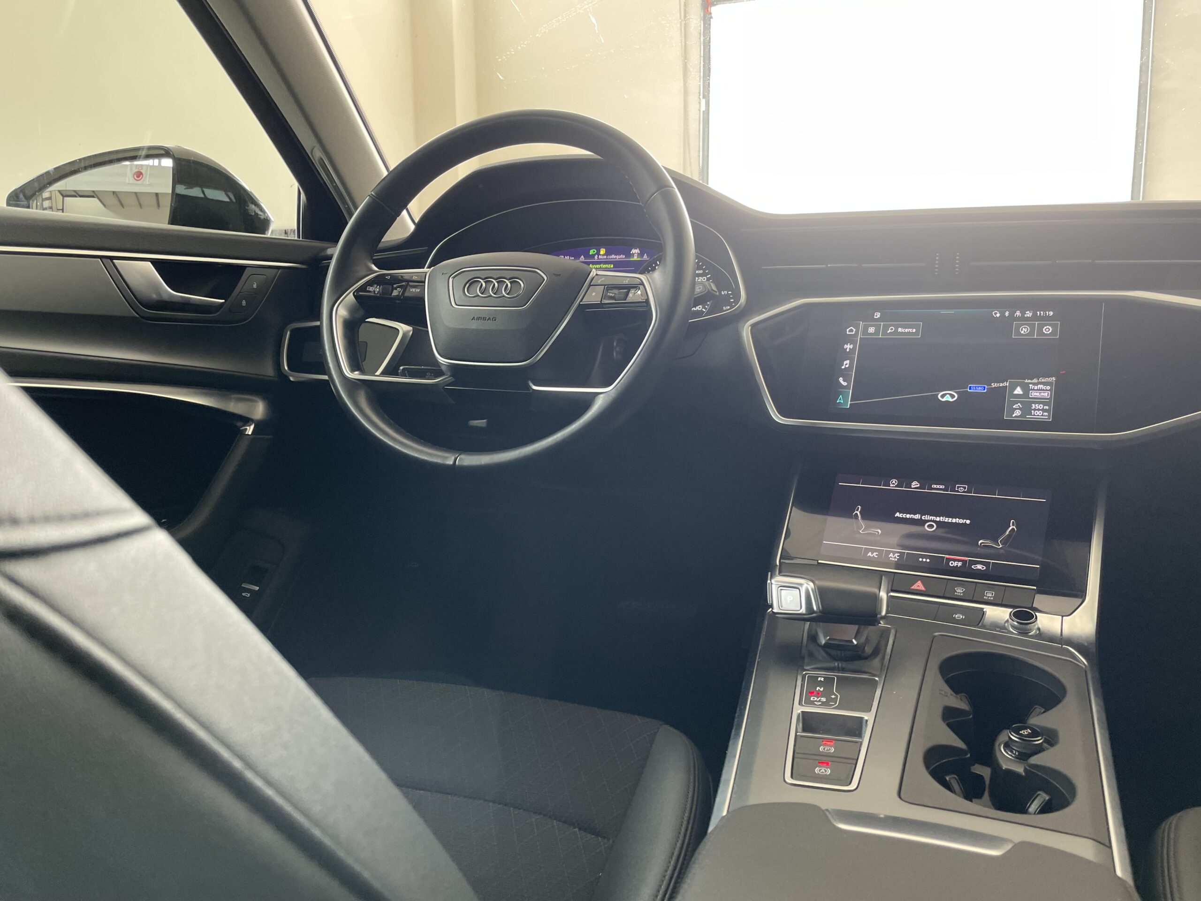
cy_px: 450
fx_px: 902
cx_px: 600
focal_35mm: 26
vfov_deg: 53.1
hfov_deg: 67.3
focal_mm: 4.2
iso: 125
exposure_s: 1/110
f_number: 1.6
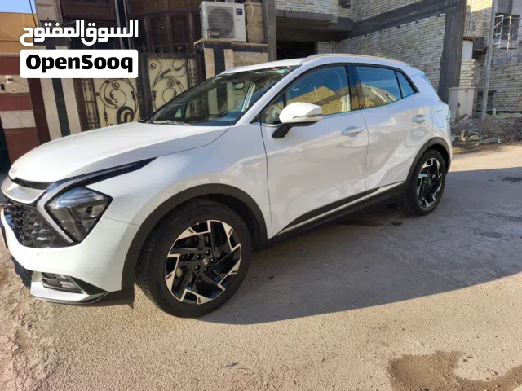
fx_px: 347
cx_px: 261
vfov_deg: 58.9
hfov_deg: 73.9
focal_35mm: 23
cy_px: 196
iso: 50
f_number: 1.6
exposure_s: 1/1567
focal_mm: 6.57
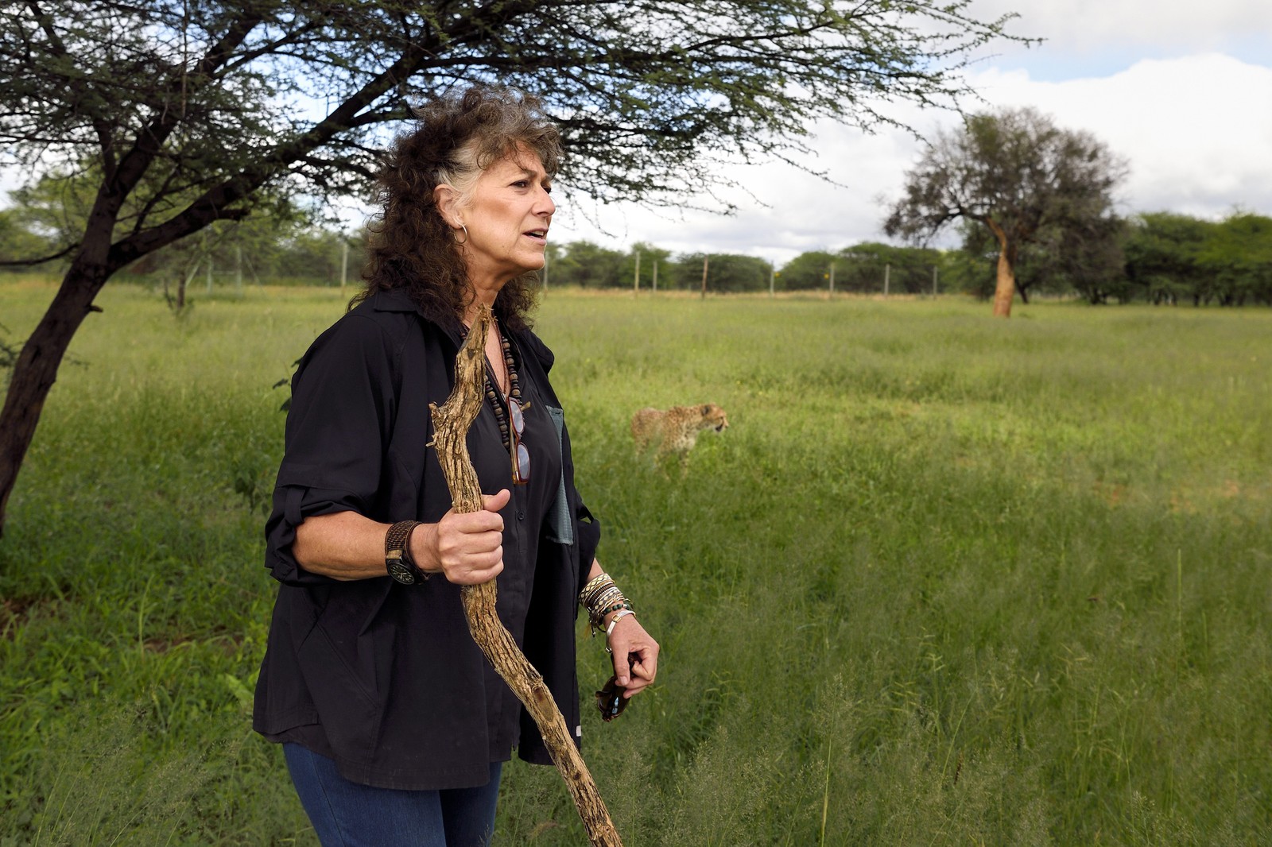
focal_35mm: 31
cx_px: 636
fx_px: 1095
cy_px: 424
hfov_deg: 60.3
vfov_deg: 42.3
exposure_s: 1/1000
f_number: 5.6
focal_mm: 31
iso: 400
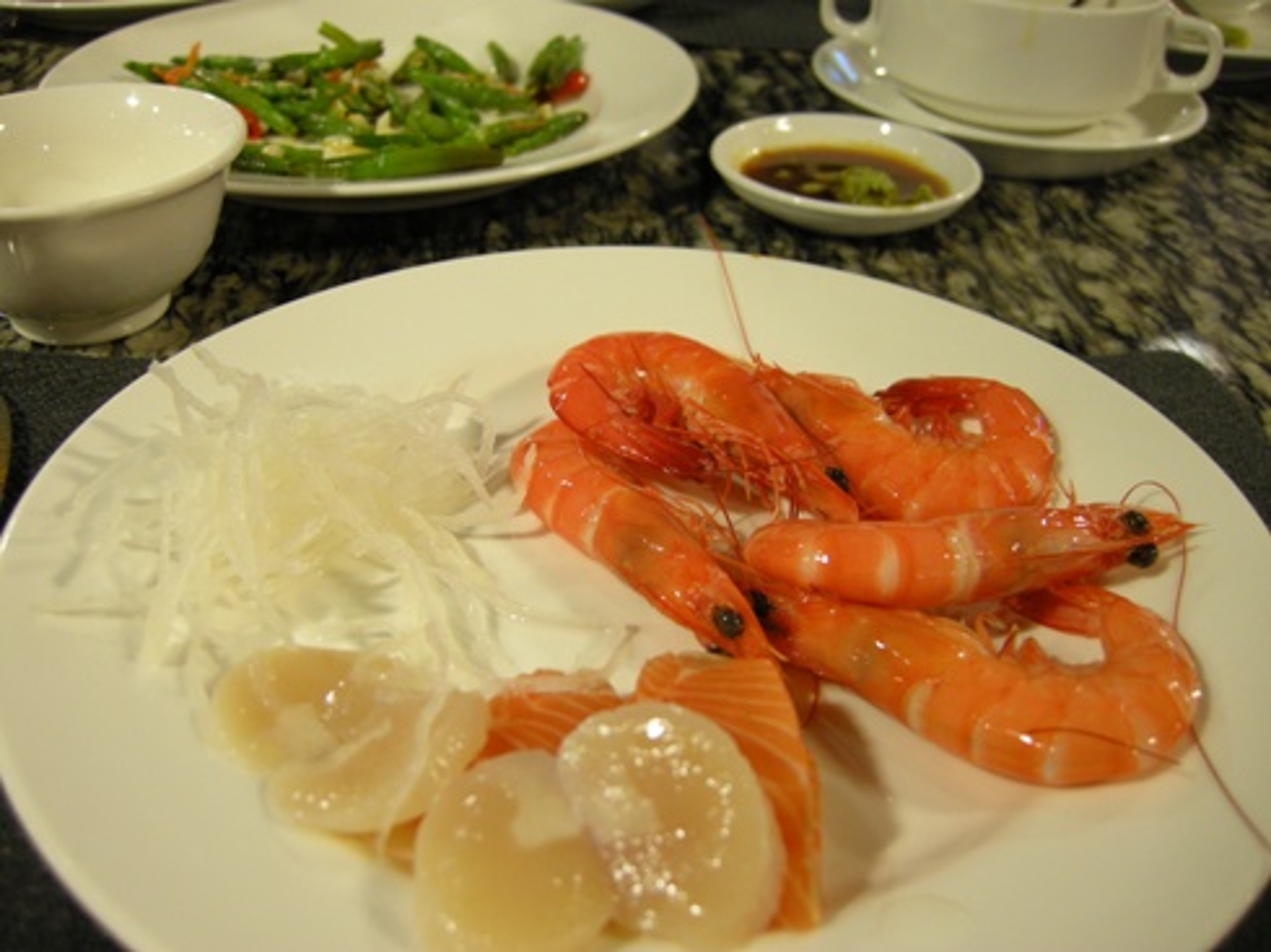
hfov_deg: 52.6
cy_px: 476
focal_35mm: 35
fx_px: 1284
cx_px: 636
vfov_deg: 40.7
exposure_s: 1/8
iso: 200
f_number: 2.7
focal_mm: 7.5
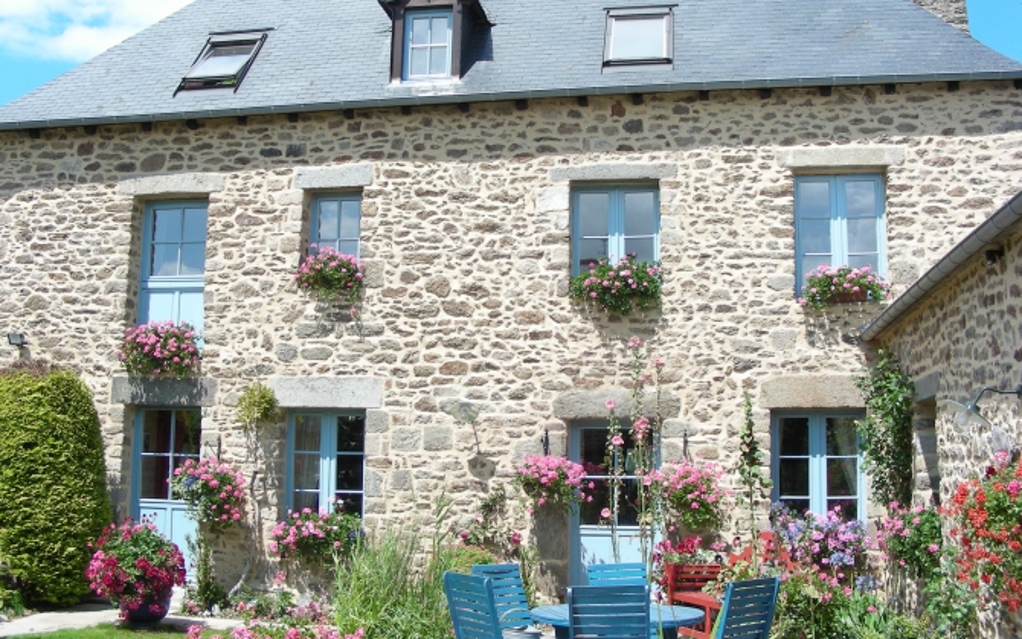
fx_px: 1142
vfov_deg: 31.2
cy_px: 261
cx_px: 508
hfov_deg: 48.2
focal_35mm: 41
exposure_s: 1/280
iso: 50
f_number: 4
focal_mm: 6.3
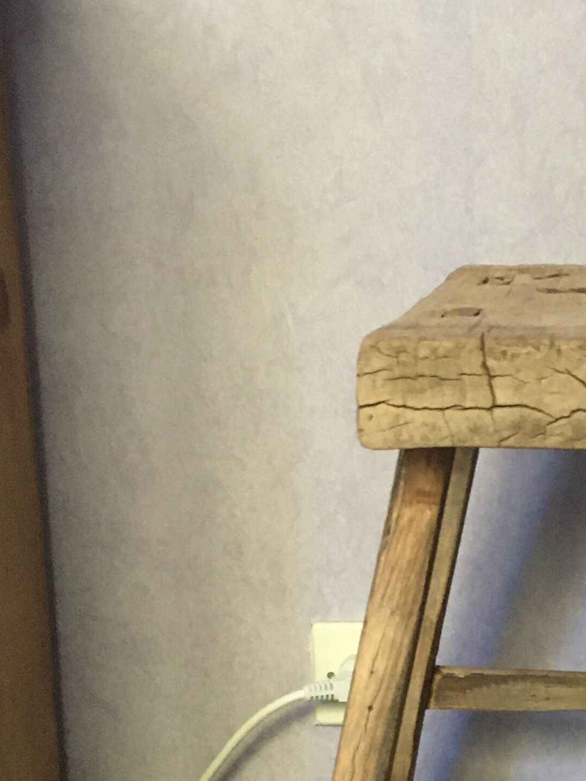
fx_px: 1828
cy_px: 645
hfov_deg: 17.9
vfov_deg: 23.7
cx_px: 538
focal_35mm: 81
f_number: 2.2
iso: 200
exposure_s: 1/17
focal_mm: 4.15
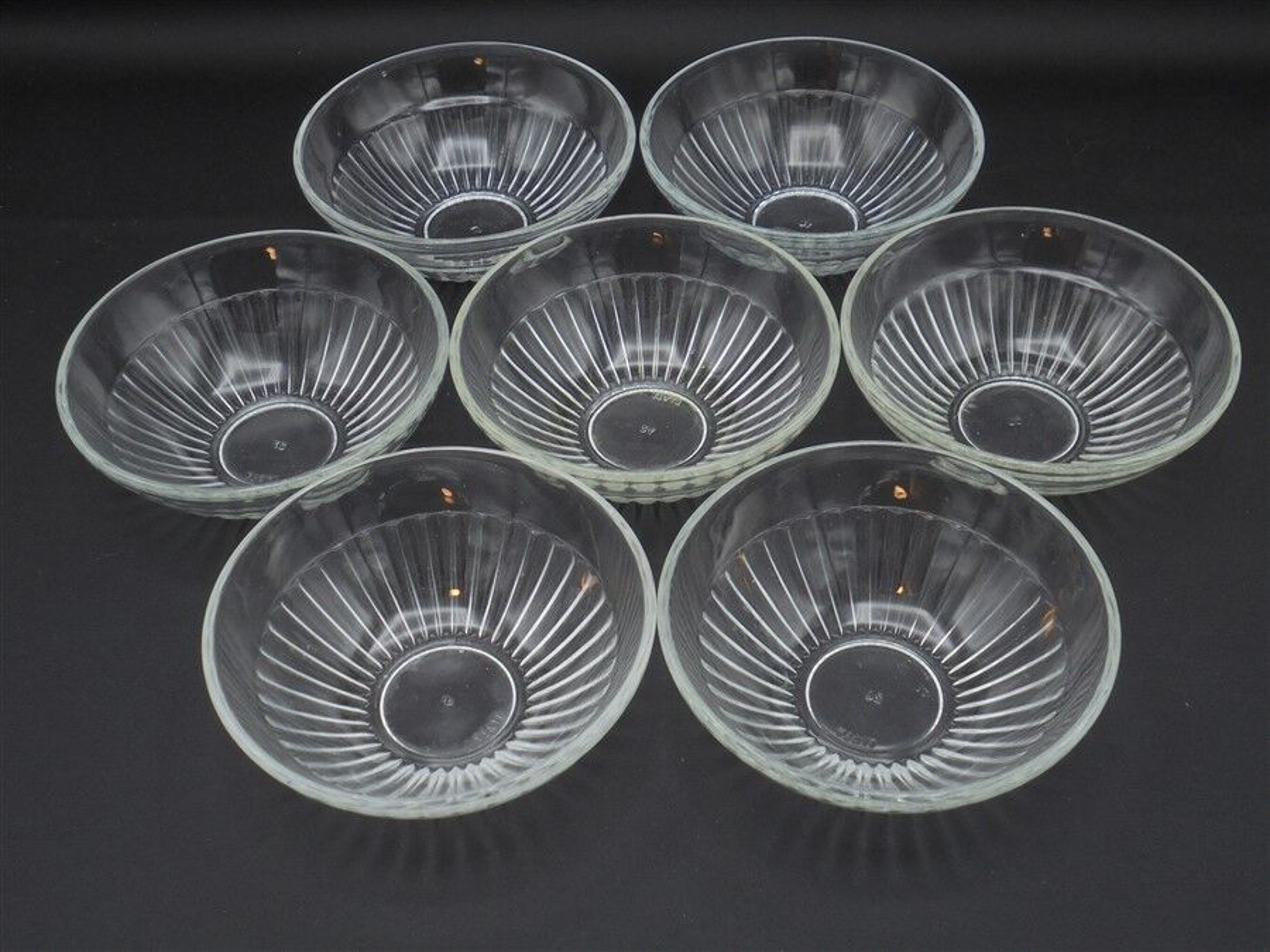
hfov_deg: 43.9
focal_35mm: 43
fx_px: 1578
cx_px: 635
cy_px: 476
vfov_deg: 33.6
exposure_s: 1/30
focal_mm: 7.8
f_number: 4.5
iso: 100
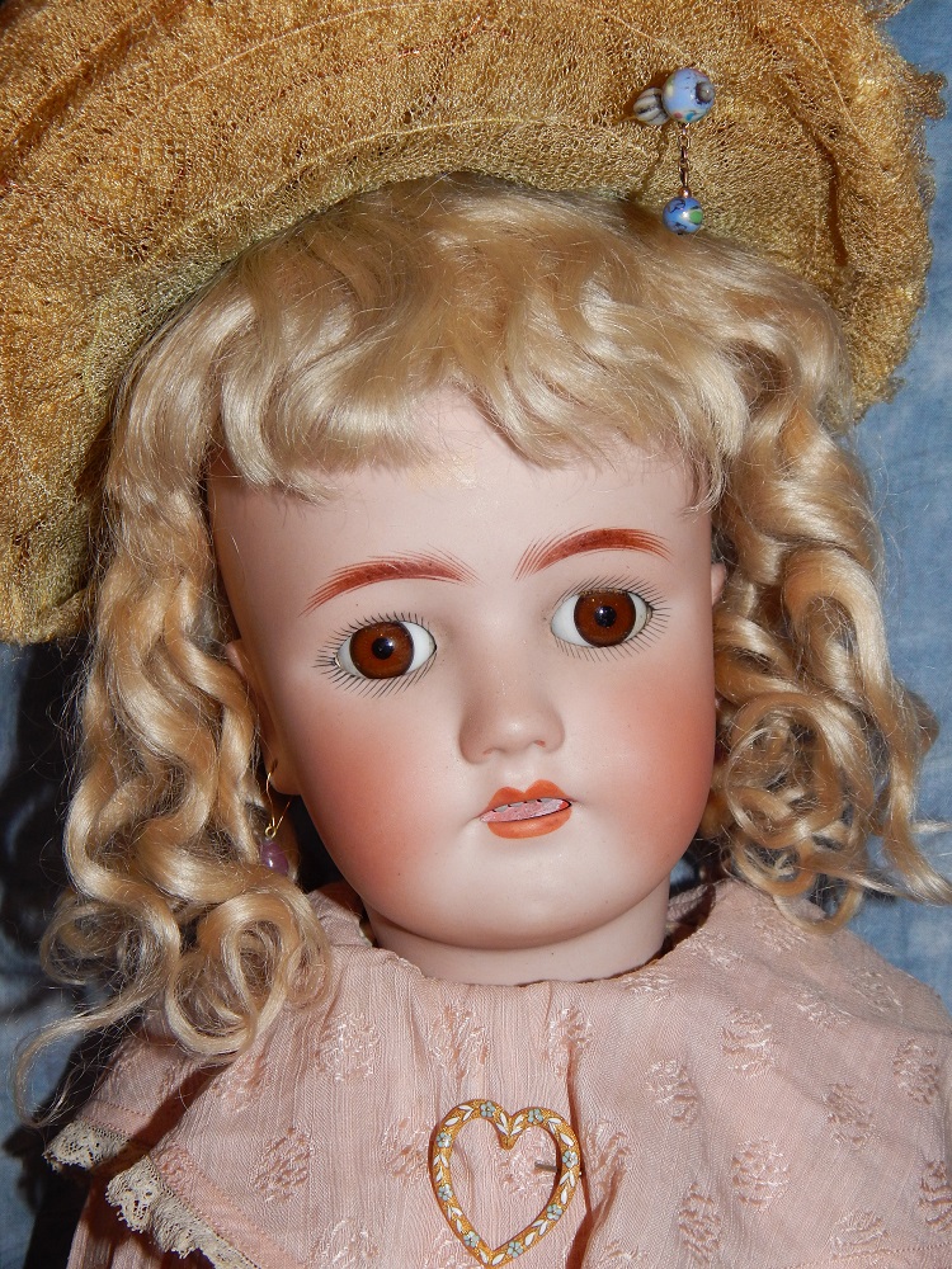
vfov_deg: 38.9
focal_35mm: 49
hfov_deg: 29.7
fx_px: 1797
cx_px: 476
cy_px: 634
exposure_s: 1/30
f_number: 7.4
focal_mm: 8.6
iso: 200
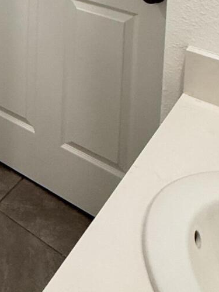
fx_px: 472
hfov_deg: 20.9
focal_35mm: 56
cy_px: -138
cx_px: -134
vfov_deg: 26.0
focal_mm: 2.22
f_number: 2.2
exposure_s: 1/120
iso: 250
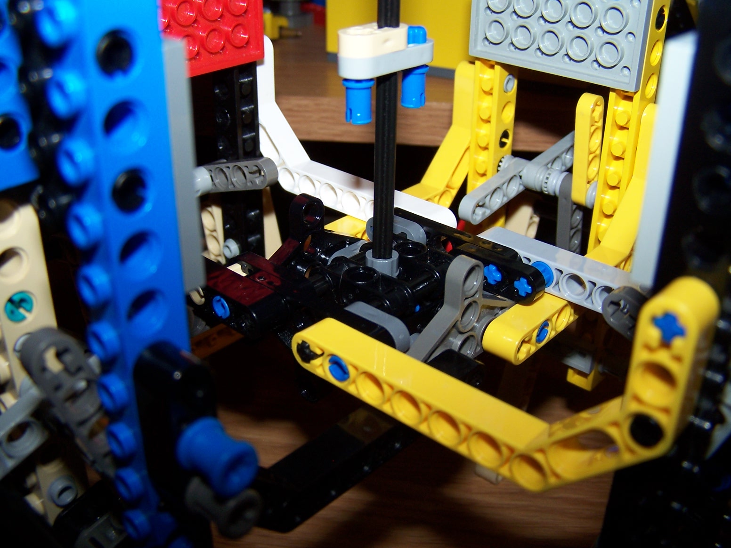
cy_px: 274
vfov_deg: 37.7
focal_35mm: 38
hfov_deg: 49.0
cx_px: 366
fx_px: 802
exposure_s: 1/60
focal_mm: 6.3
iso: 80
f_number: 2.8
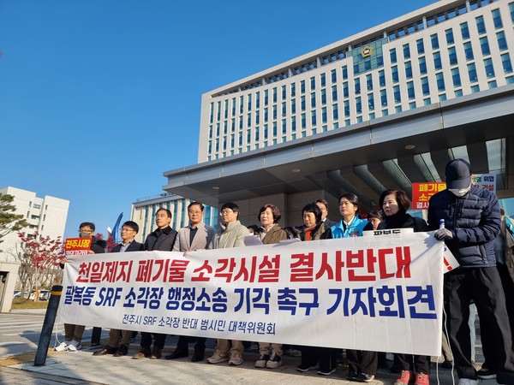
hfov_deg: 71.6
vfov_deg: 56.8
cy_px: 192
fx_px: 356
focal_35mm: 24
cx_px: 257
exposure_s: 1/786
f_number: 1.8
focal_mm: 6.7
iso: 50
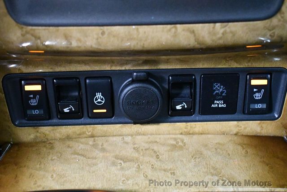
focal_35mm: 48
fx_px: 383
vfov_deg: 28.1
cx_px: 144
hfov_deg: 41.1
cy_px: 96
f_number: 3.8
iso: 11400
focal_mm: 24
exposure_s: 1/60
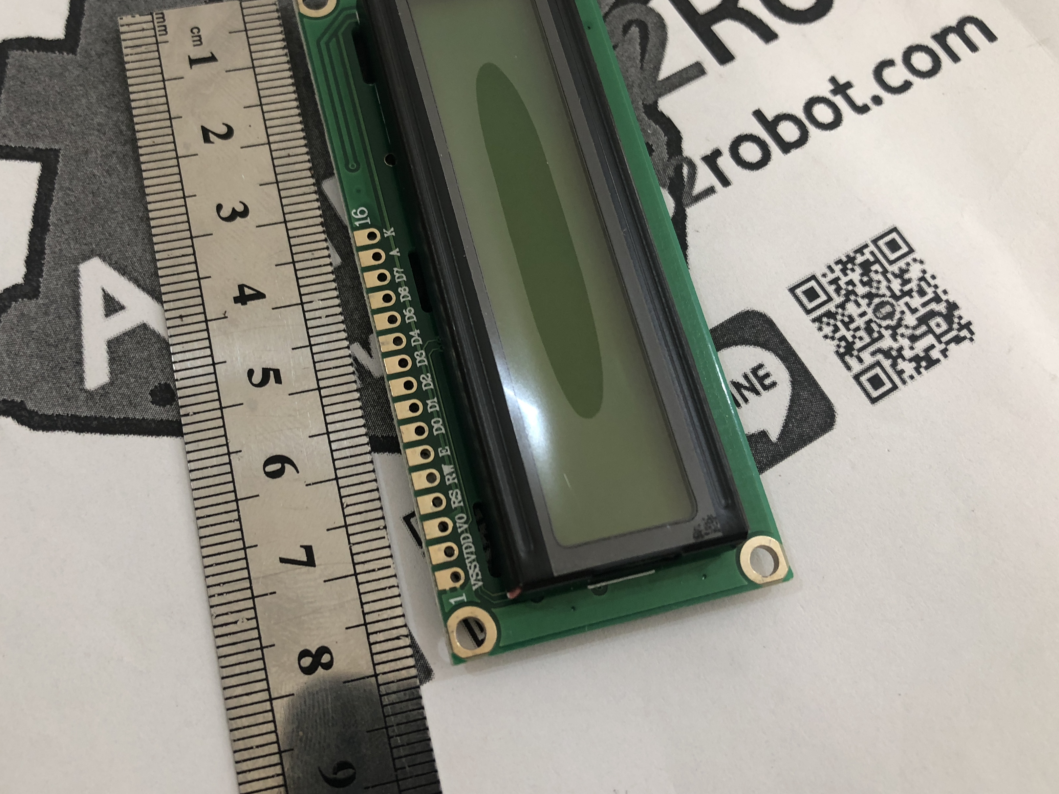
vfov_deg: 40.5
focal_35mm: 35
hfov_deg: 52.2
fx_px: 1071
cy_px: 319
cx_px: 419
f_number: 1.8
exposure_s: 1/20
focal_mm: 3.99
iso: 40
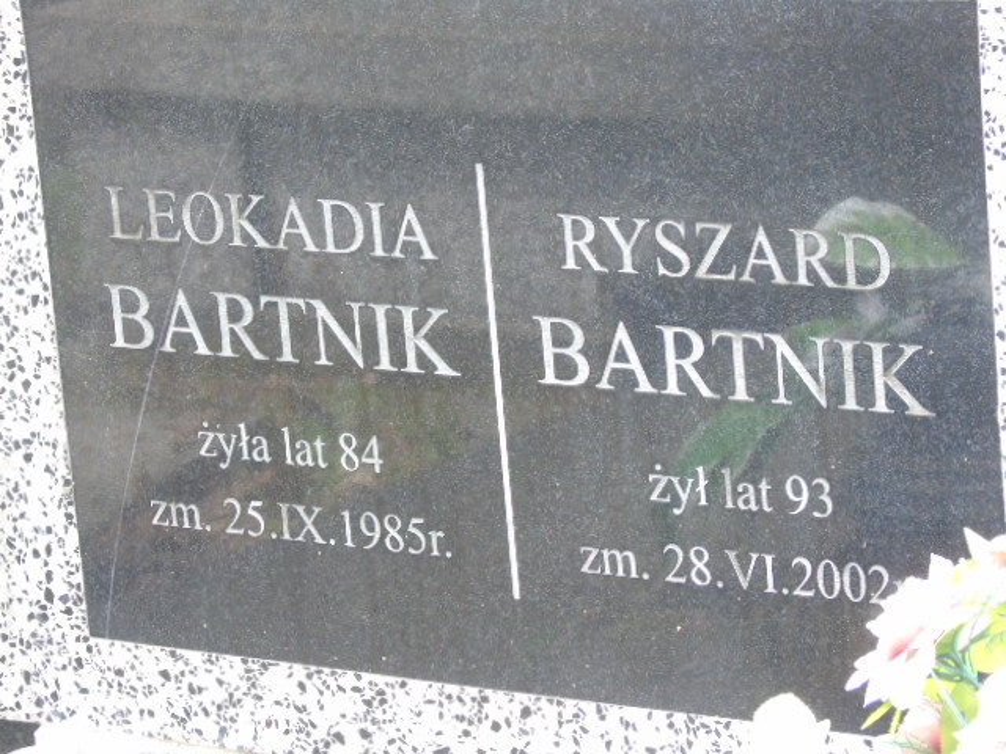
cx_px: 503
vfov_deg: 9.2
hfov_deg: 12.2
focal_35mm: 162
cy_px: 377
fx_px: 4708
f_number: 4.9
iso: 400
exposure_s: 1/60
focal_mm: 29
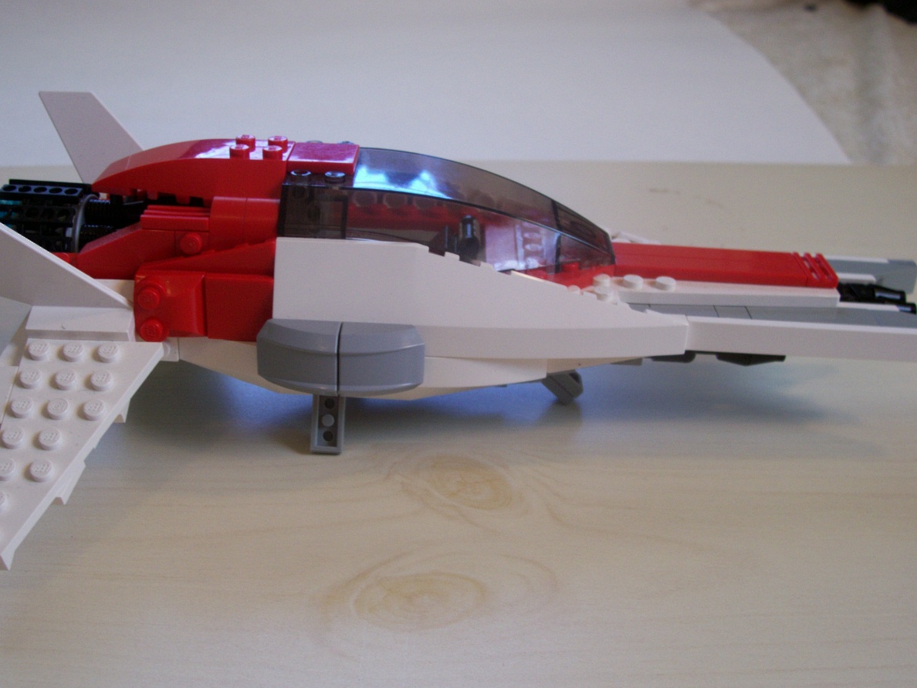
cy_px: 344
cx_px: 450
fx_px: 1139
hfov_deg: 43.8
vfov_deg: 33.6
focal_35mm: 43
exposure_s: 1/40.9
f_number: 2.9
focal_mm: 7
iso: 80
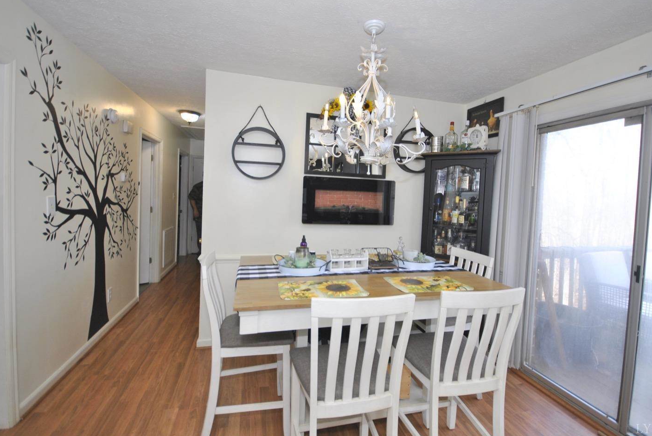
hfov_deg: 96.7
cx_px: 327
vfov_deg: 73.8
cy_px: 206
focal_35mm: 16
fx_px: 290
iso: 200
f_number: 4
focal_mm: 10
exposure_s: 1/40
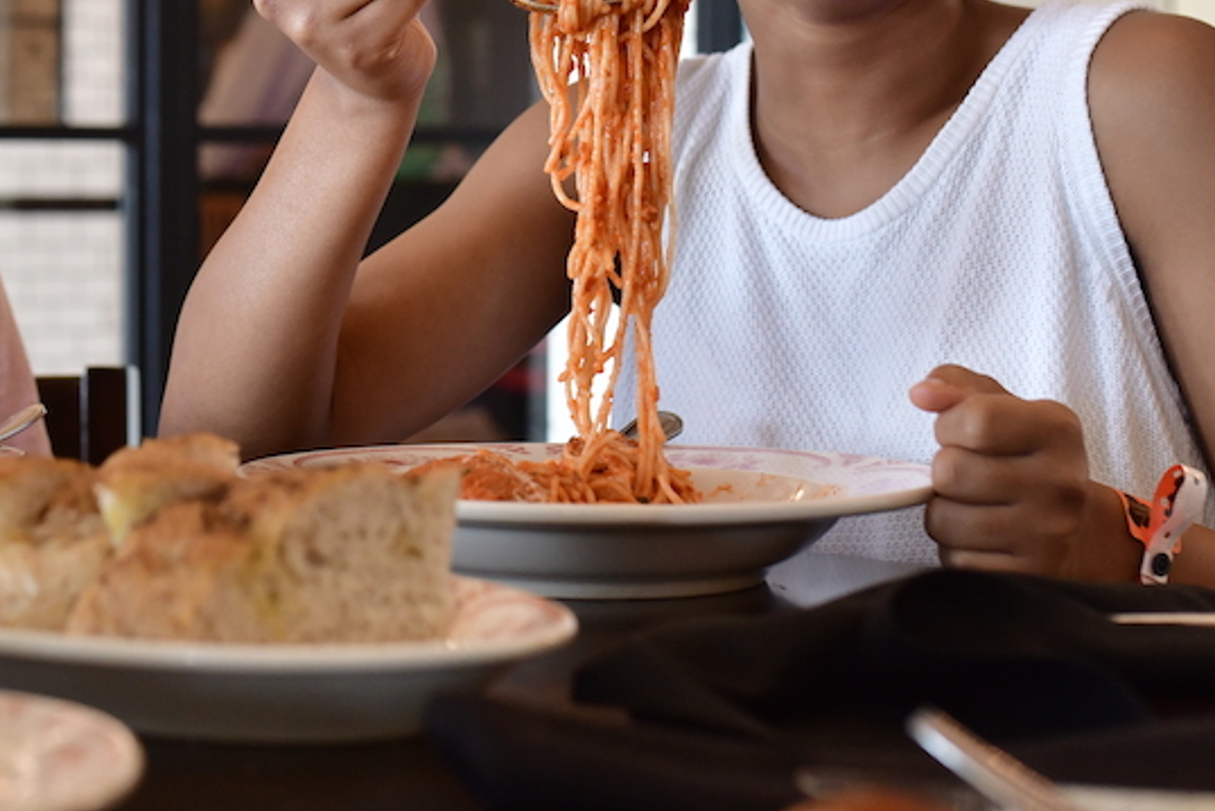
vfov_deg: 17.3
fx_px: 2633
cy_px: 147
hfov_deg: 25.5
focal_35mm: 78
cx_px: 210
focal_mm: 35
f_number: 3.5
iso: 800
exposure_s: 1/200
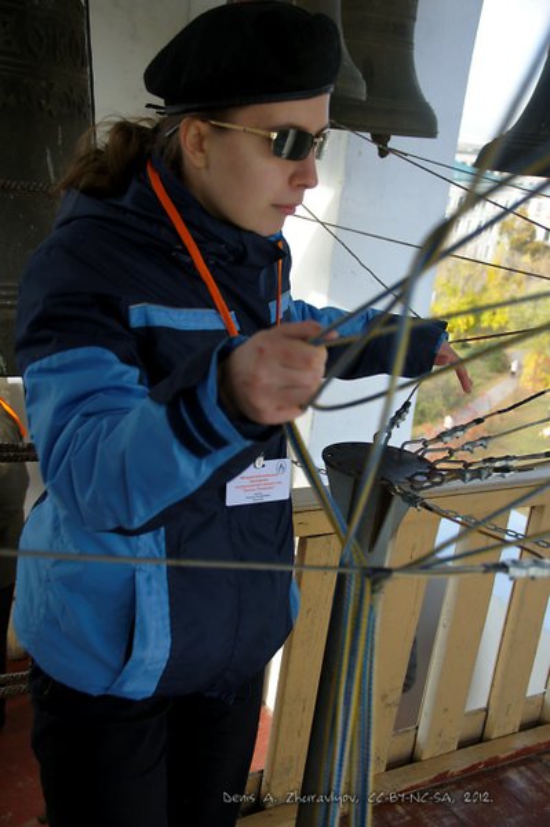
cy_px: 414
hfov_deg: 36.8
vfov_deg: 53.2
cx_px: 275
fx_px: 826
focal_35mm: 36
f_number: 5.6
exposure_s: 1/160
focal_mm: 24
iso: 200
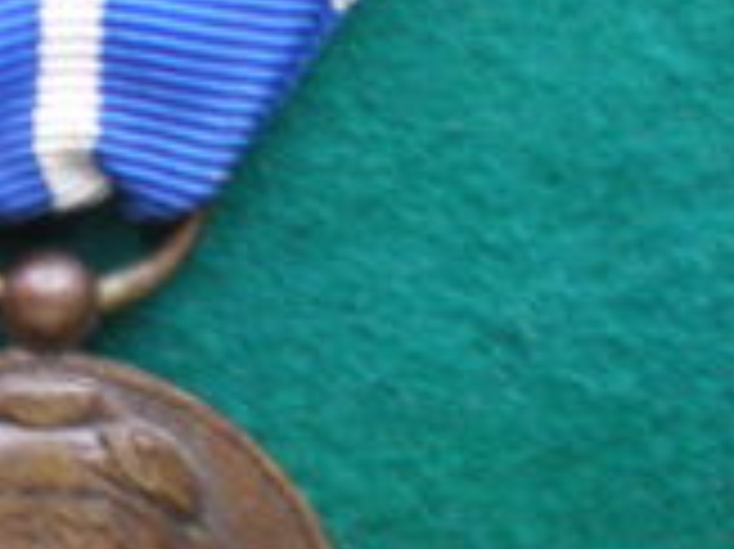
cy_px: 207
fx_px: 2373
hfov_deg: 17.3
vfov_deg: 13.2
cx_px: 32
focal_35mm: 112
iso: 400
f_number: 3.1
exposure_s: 1/10
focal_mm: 6.3
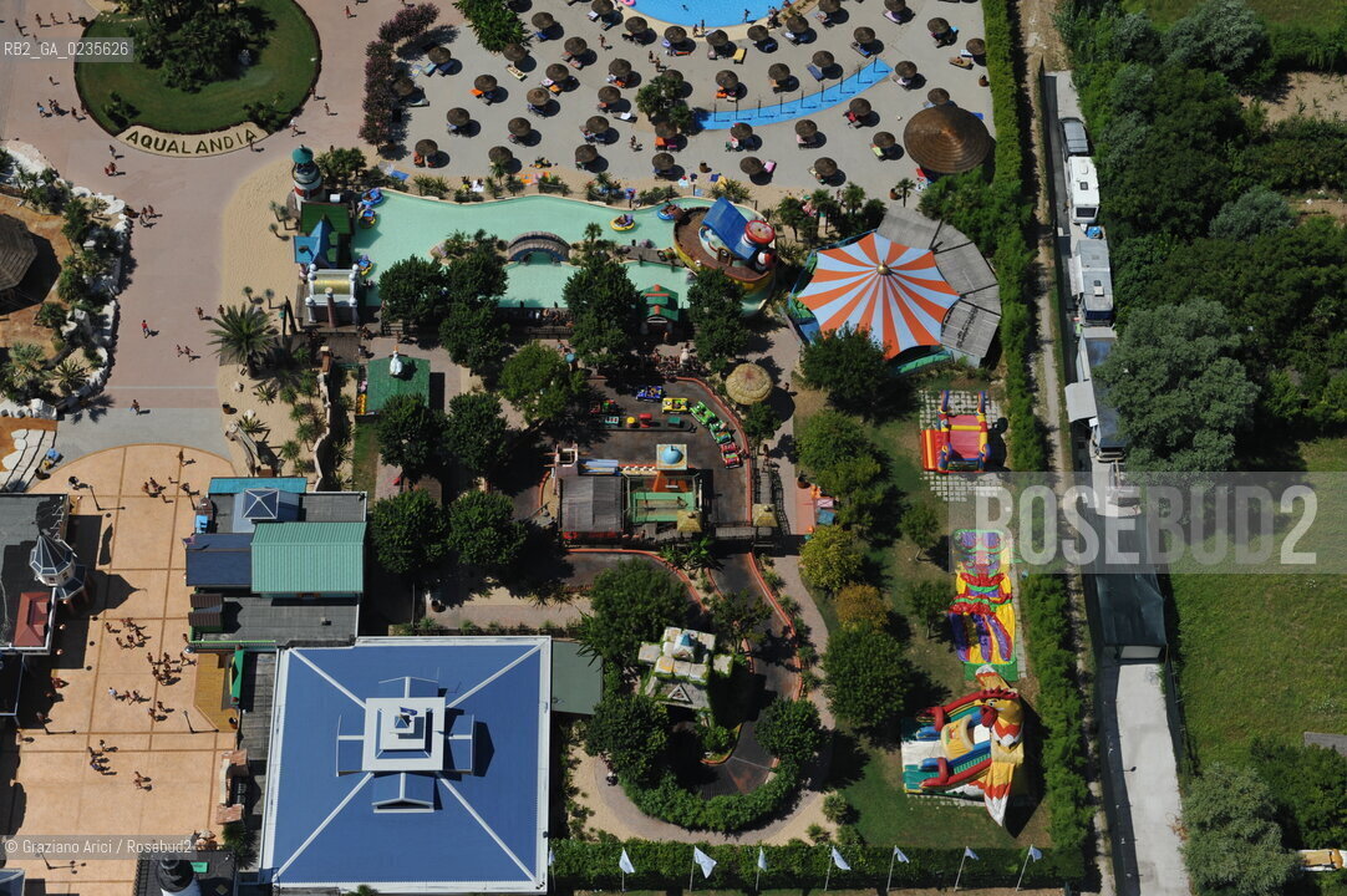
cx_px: 674
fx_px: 2468
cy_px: 448
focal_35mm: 66
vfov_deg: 20.6
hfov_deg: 30.5
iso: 400
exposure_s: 1/2000
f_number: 9
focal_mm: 66
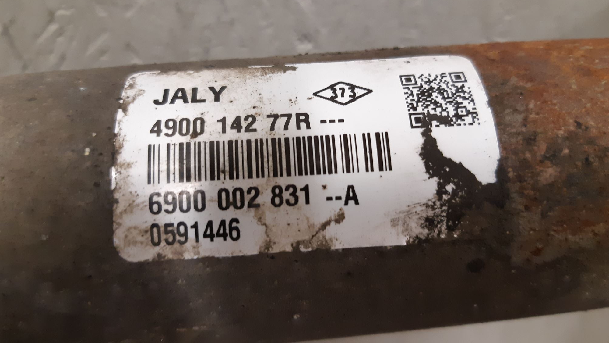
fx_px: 468
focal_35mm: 29
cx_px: 306
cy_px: 172
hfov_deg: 66.1
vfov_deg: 40.2
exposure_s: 1/50
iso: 200
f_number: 1.7
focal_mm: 3.93
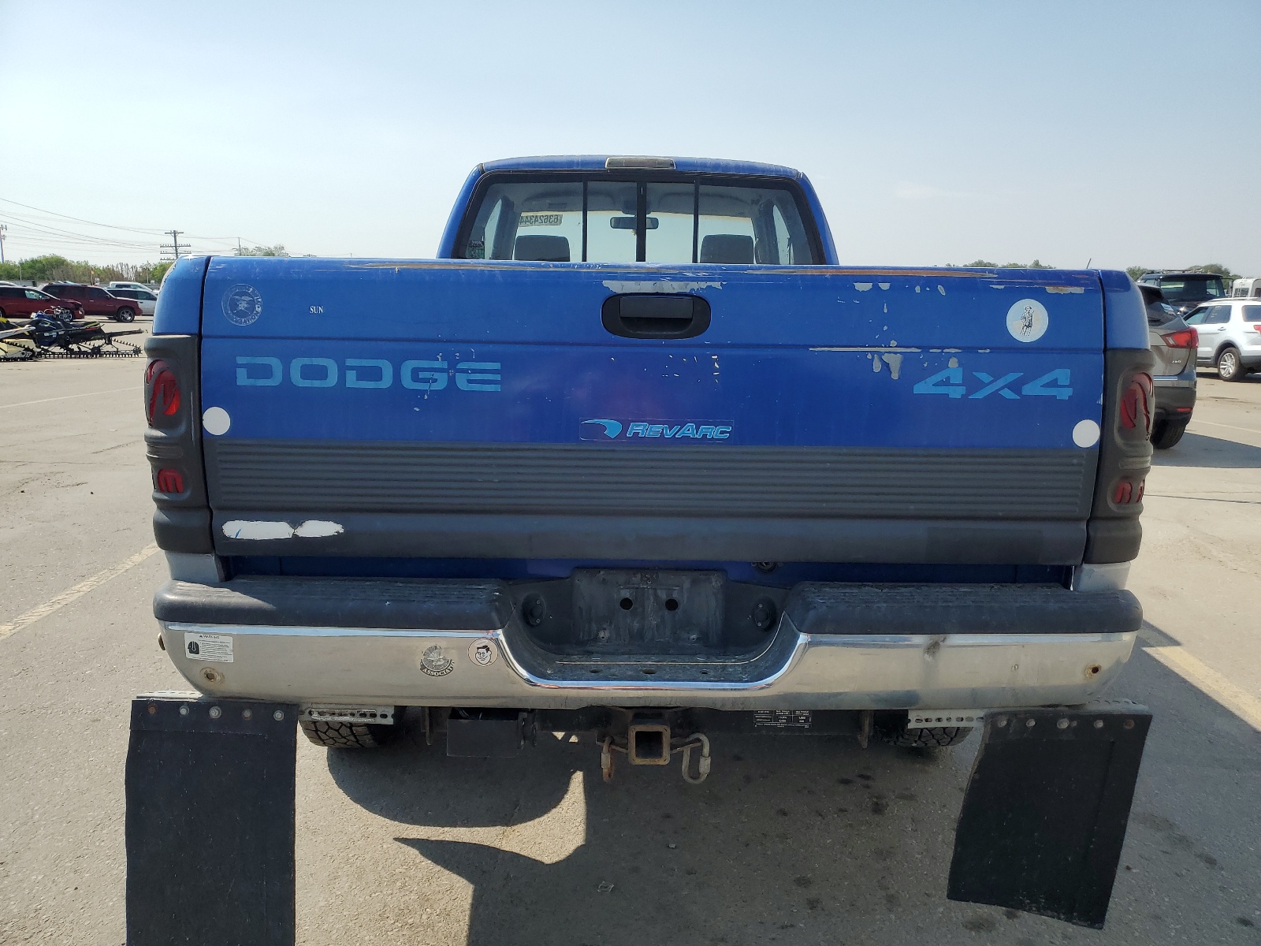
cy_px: 473
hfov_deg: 67.3
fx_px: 947
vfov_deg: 53.1
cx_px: 630
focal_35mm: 26
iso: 50
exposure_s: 1/3333
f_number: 1.5
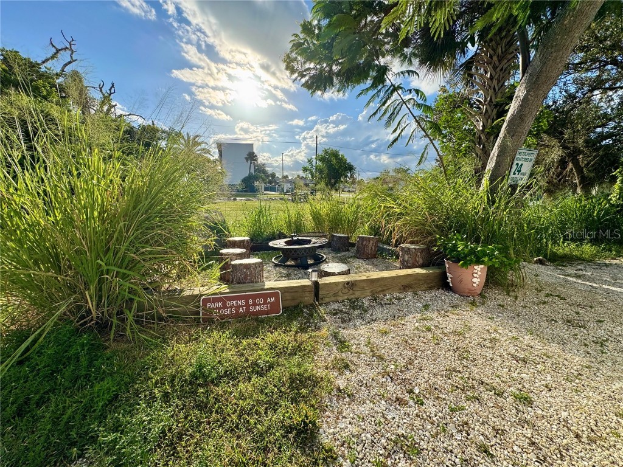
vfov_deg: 85.7
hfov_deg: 102.1
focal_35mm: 14
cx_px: 312
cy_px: 234
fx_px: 252
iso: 50
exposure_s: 1/1536
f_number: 2.2
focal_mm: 2.22
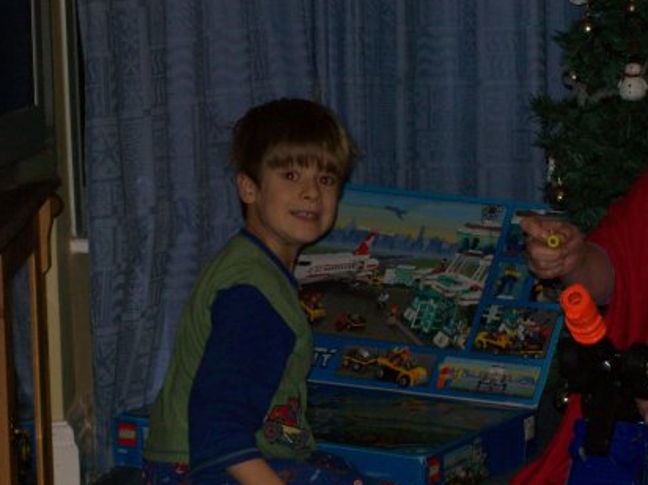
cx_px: 330
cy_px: 242
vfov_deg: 12.5
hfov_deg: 16.7
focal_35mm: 118
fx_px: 2206
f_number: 4.8
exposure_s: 1/128
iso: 200
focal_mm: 18
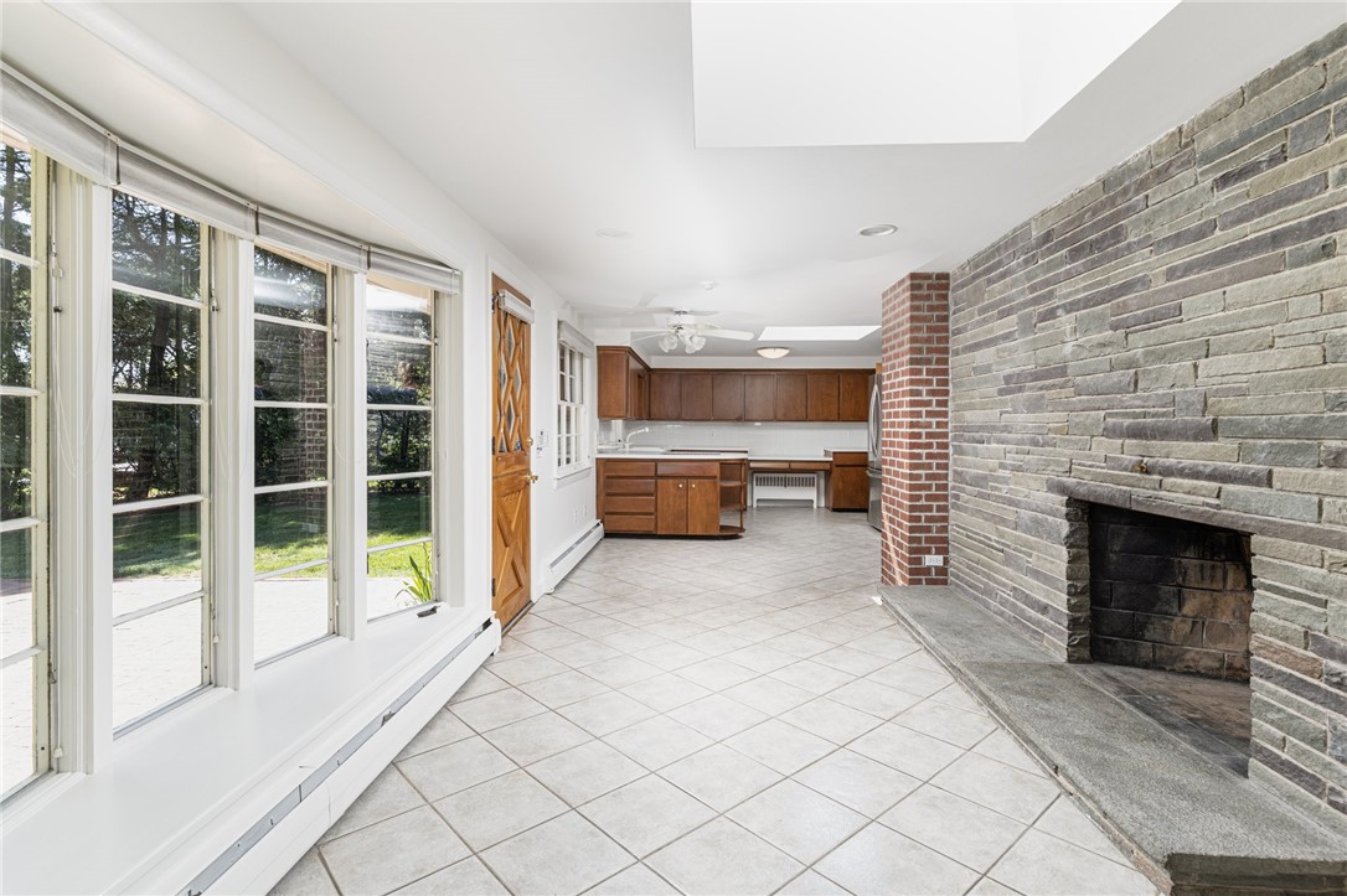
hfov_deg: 93.3
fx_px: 636
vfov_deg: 70.4
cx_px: 674
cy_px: 448
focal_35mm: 17
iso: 400
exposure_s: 1/160
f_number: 7.1
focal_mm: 17
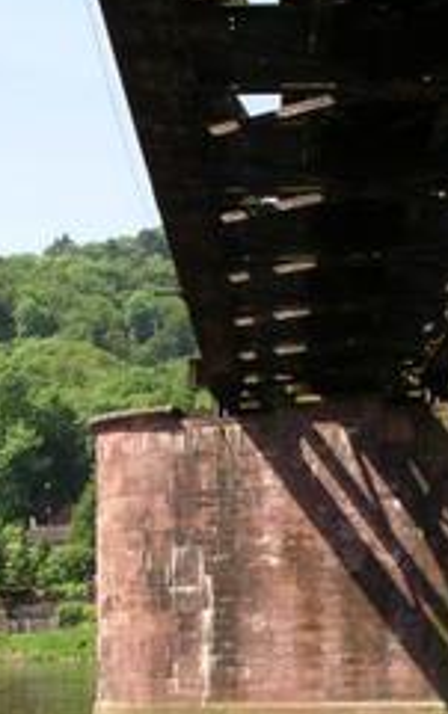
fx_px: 2028
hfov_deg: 12.5
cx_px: 392
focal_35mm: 104
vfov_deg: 19.6
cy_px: 670
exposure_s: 1/250
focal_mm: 7.8
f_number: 4.3
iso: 64
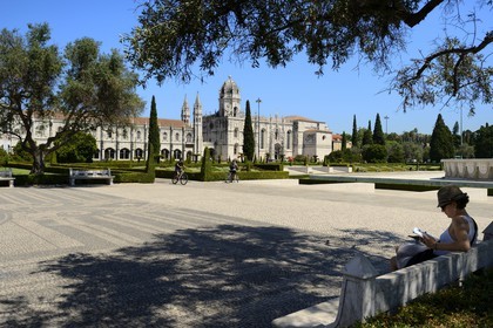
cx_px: 246
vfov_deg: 45.0
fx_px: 397
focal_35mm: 29
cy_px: 164
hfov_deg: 63.7
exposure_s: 1/250
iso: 100
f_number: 9
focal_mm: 29
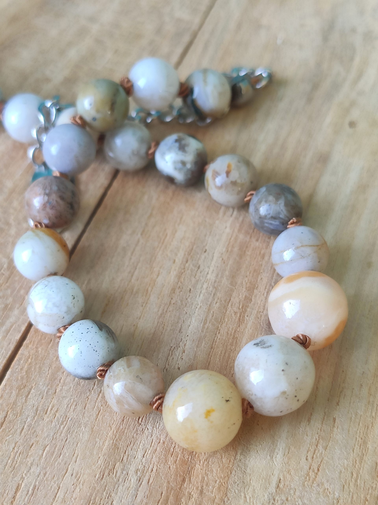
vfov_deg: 67.3
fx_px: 379
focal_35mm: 26
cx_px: 189
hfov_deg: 53.1
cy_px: 252
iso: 146
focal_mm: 4.77
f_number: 1.75
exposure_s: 1/50
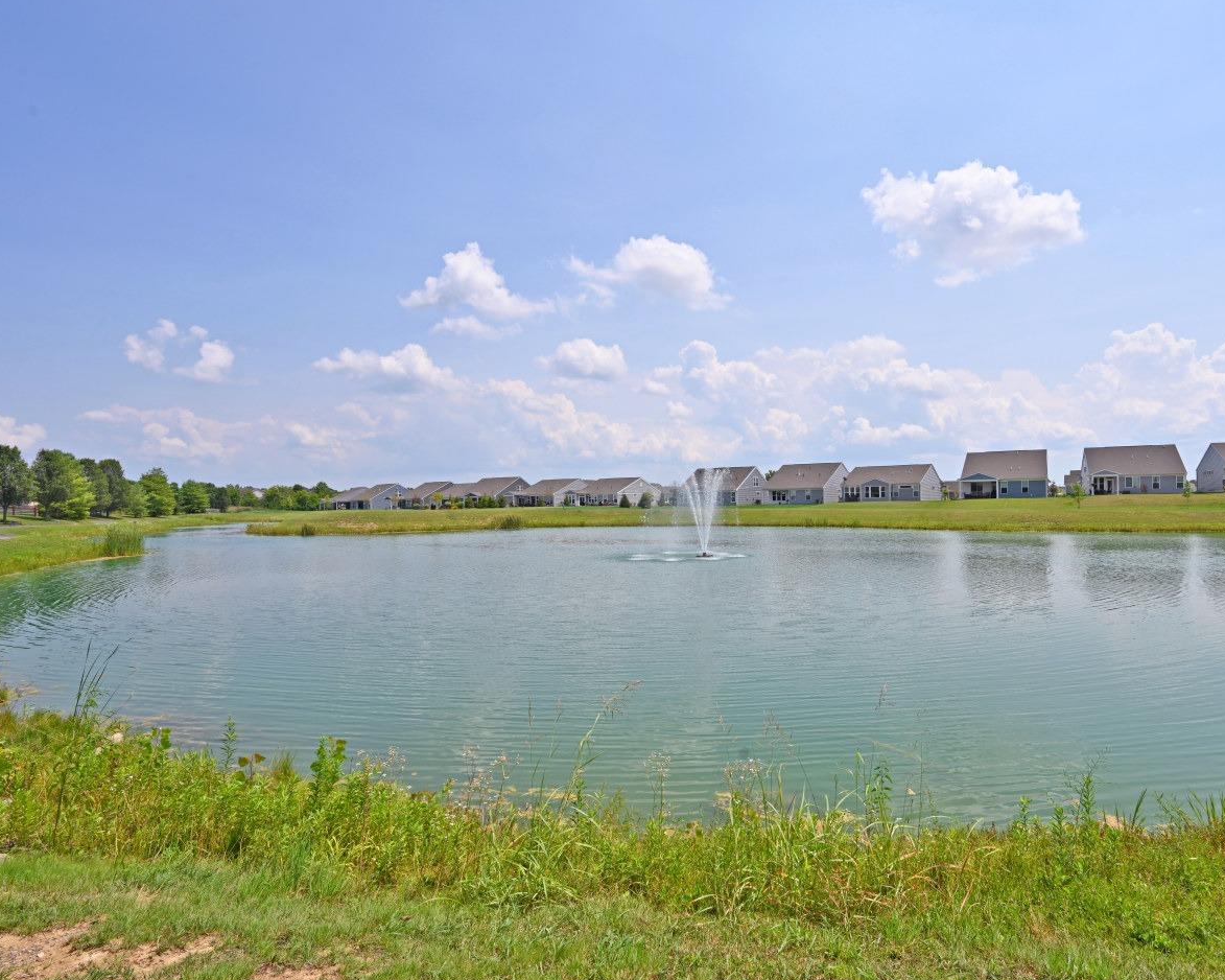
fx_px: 674
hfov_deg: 83.9
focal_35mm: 19
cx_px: 710
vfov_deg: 72.0
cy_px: 494
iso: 64
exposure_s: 1/160
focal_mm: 15.5
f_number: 11
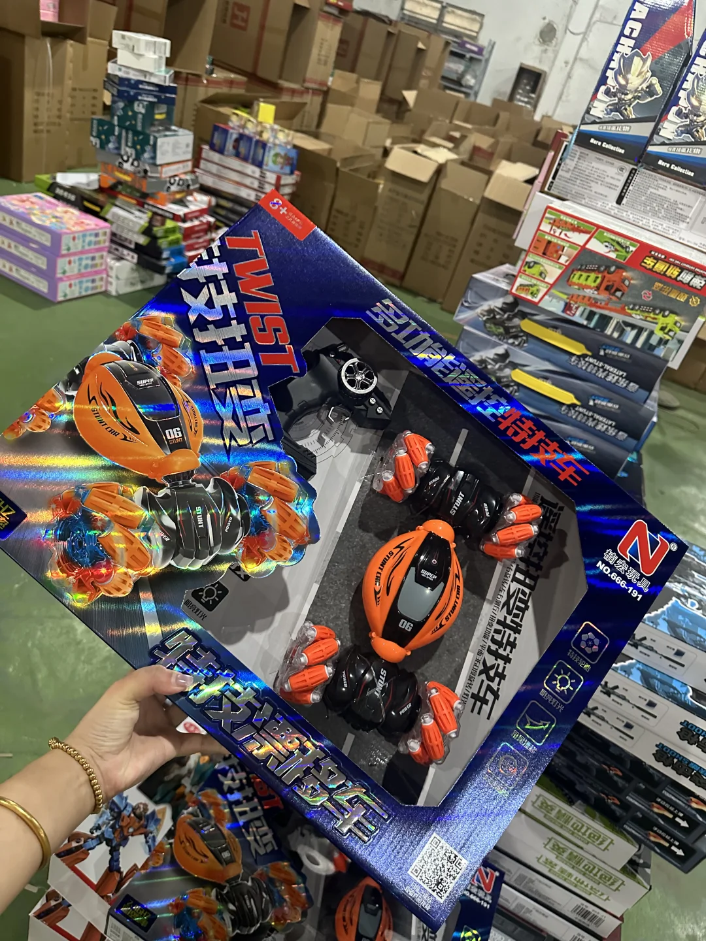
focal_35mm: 24
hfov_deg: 56.8
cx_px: 353
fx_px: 653
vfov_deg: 71.6
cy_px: 470
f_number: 1.78
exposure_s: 1/50
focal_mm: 6.86
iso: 640
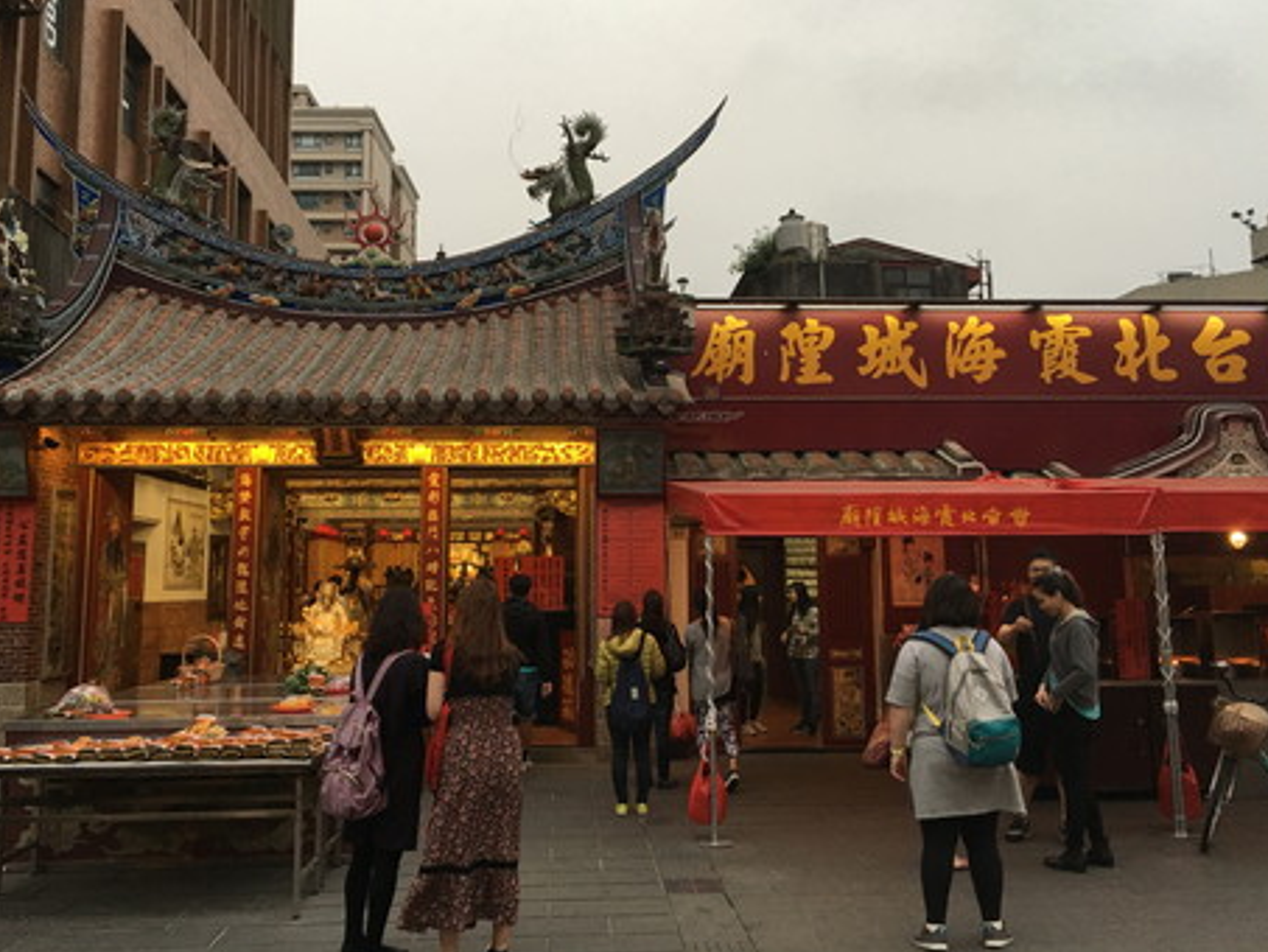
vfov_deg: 44.1
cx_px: 638
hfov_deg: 56.8
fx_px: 1172
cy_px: 433
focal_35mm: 32
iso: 32
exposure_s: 1/30
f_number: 2.2
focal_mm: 4.15
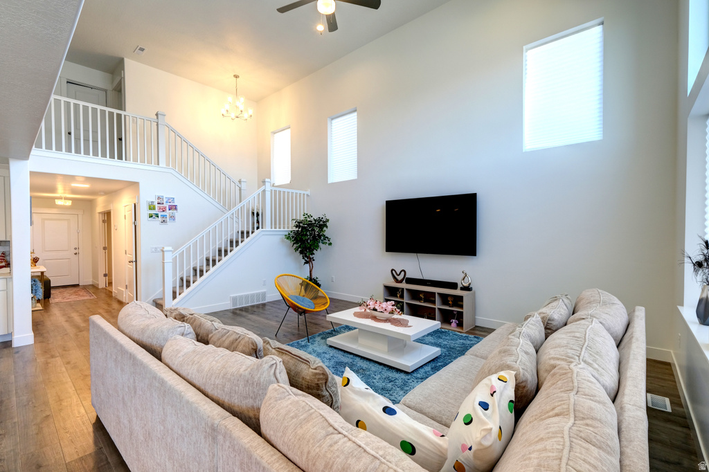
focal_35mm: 15
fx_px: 295
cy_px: 236
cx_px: 354
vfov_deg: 77.3
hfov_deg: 100.4
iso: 160
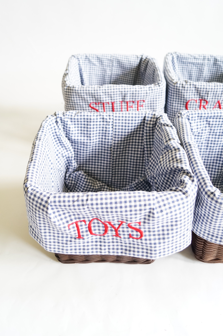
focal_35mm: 30
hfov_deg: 43.5
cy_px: 168
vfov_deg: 62.0
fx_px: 280
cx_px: 112
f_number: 4
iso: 1000
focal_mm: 20
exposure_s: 1/60
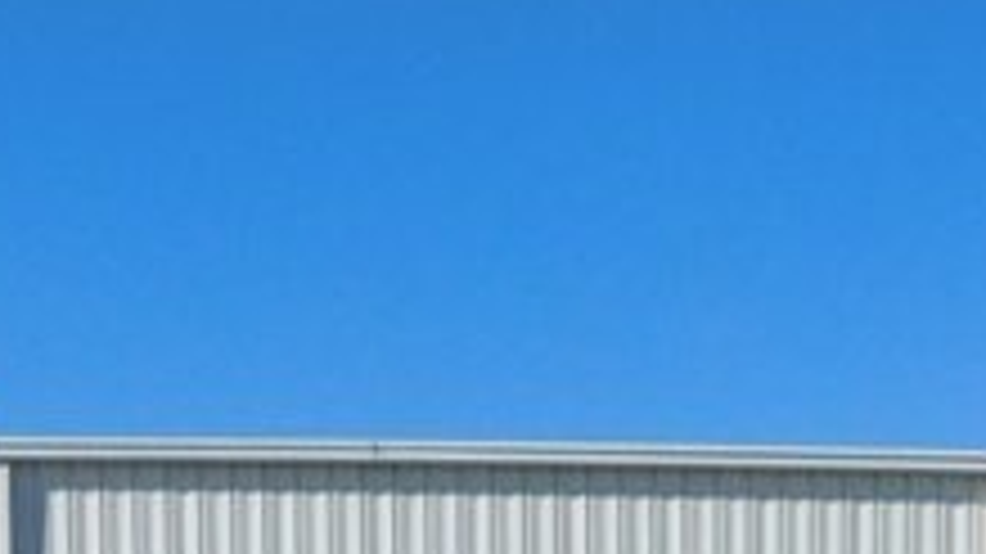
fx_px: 3058
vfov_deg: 8.7
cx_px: 729
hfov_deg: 18.2
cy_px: 1594
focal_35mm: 117
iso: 125
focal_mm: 4
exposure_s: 1/800
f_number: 6
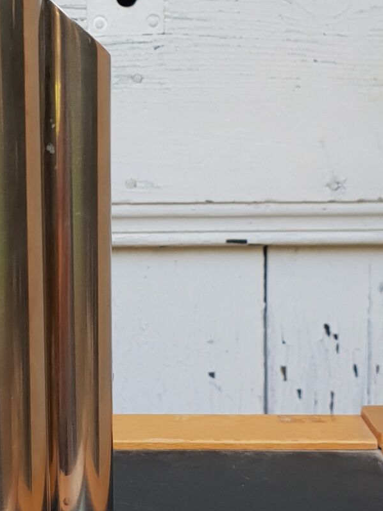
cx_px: 14
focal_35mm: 94
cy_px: 112
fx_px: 1388
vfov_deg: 20.7
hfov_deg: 15.5
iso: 50
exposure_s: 1/100
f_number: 2.4
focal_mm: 4.3
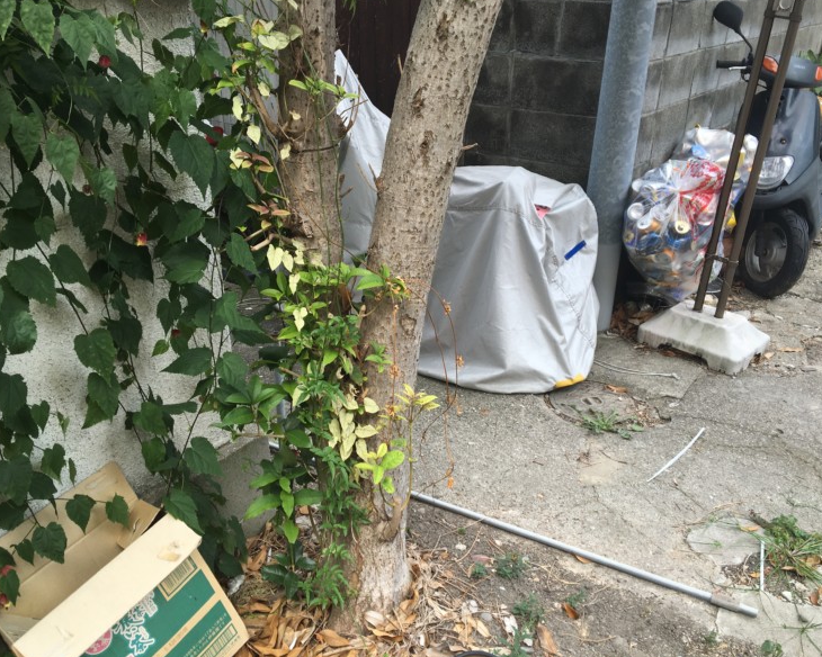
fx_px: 754
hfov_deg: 57.2
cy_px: 325
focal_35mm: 31
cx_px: 421
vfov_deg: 47.1
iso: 25
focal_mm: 4.15
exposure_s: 1/309
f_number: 2.2
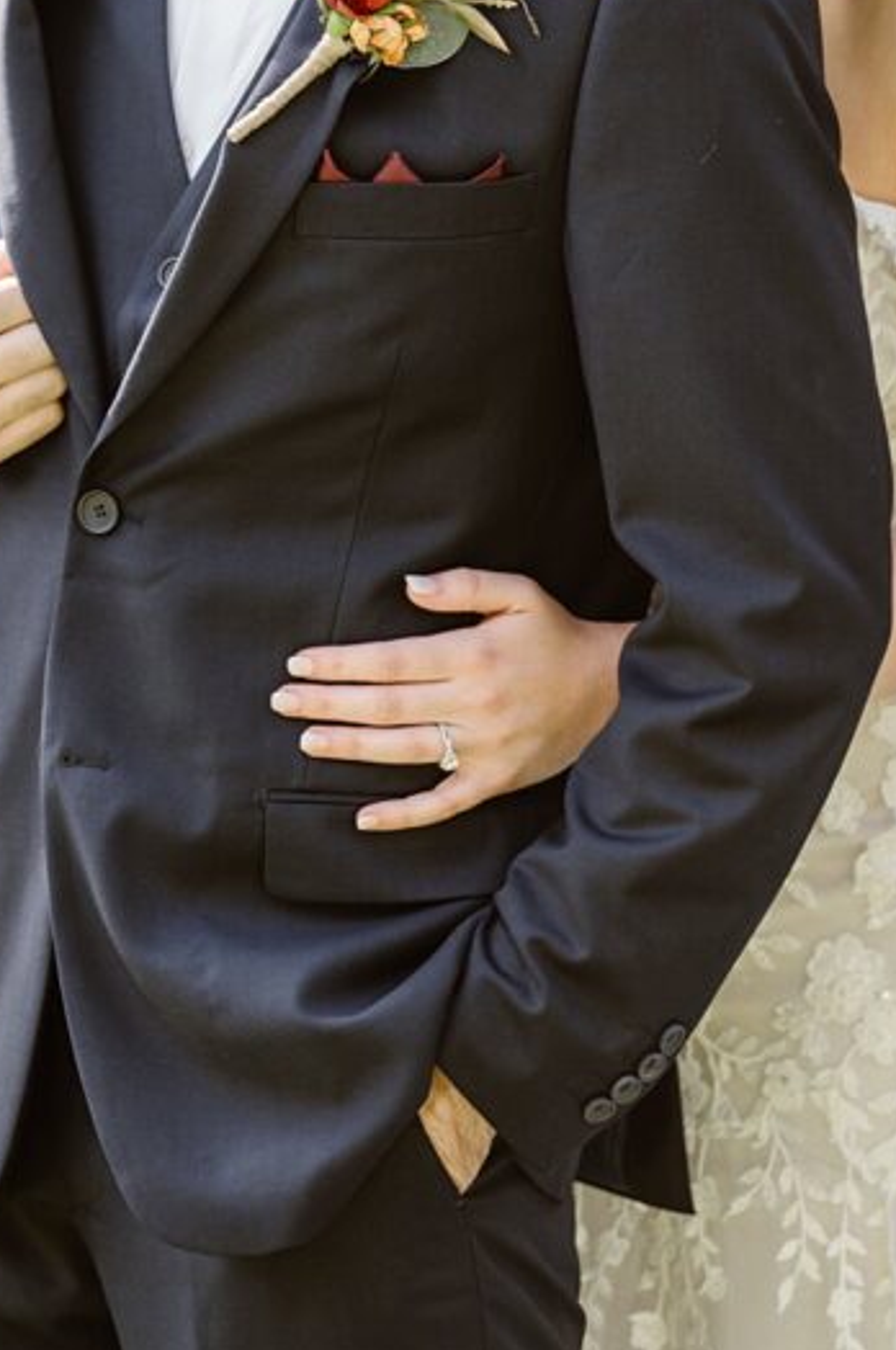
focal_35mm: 264
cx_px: 509
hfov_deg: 5.2
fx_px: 9881
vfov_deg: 7.8
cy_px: 46
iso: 320
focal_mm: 135
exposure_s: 1/400
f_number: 2.8
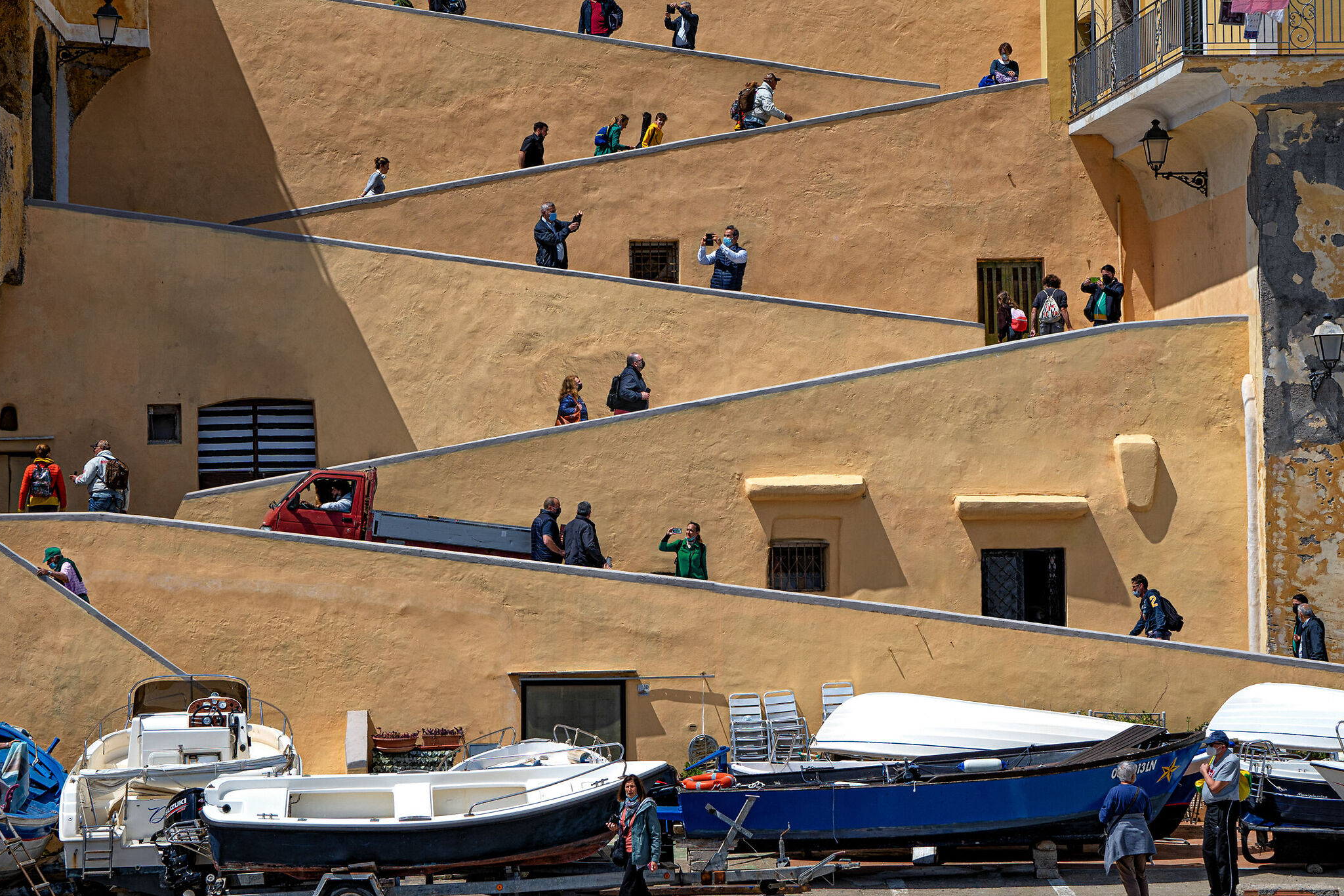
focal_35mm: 82
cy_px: 430
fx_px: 3061
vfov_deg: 16.7
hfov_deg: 24.7
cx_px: 578
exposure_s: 1/500
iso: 100
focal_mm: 70
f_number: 10
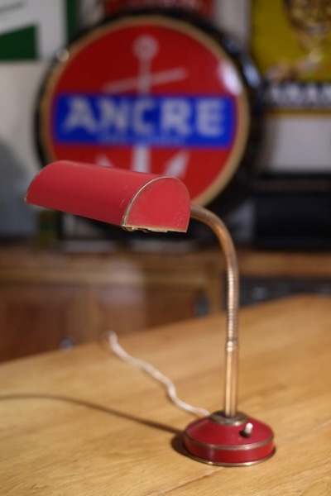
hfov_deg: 25.5
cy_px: 248
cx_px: 166
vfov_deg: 37.5
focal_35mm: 53
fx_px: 731
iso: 3200
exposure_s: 1/500
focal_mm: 35
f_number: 2
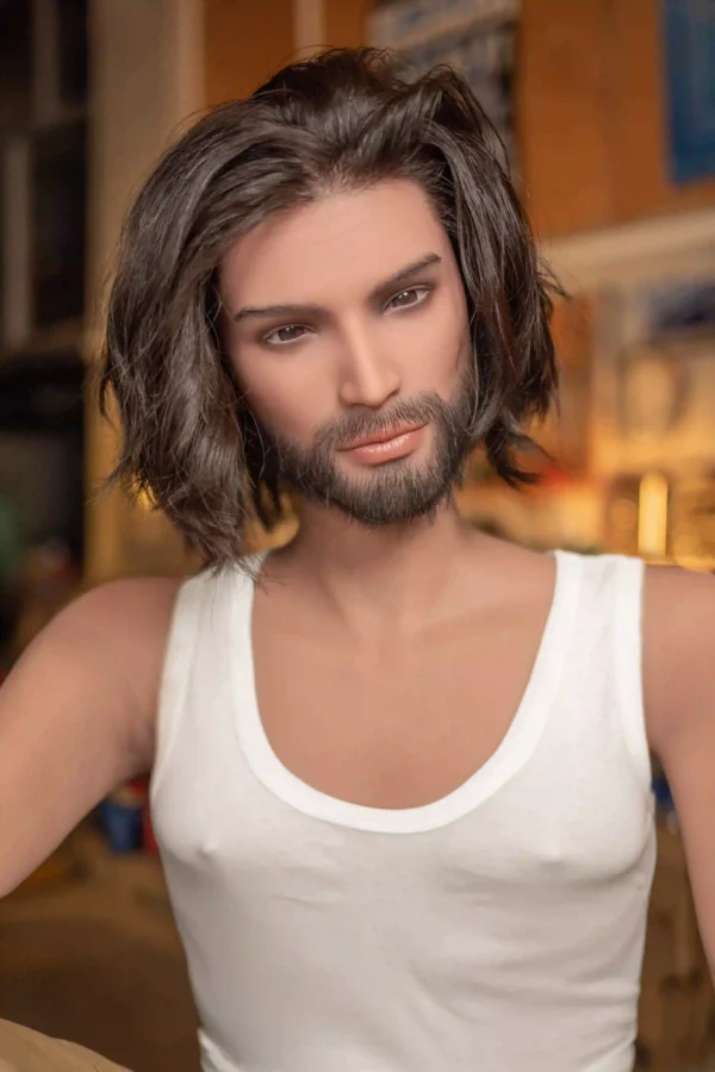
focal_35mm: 40
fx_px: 1192
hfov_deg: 33.4
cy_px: 536
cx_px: 358
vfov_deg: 48.5
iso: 250
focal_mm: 40
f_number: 2
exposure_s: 1/60
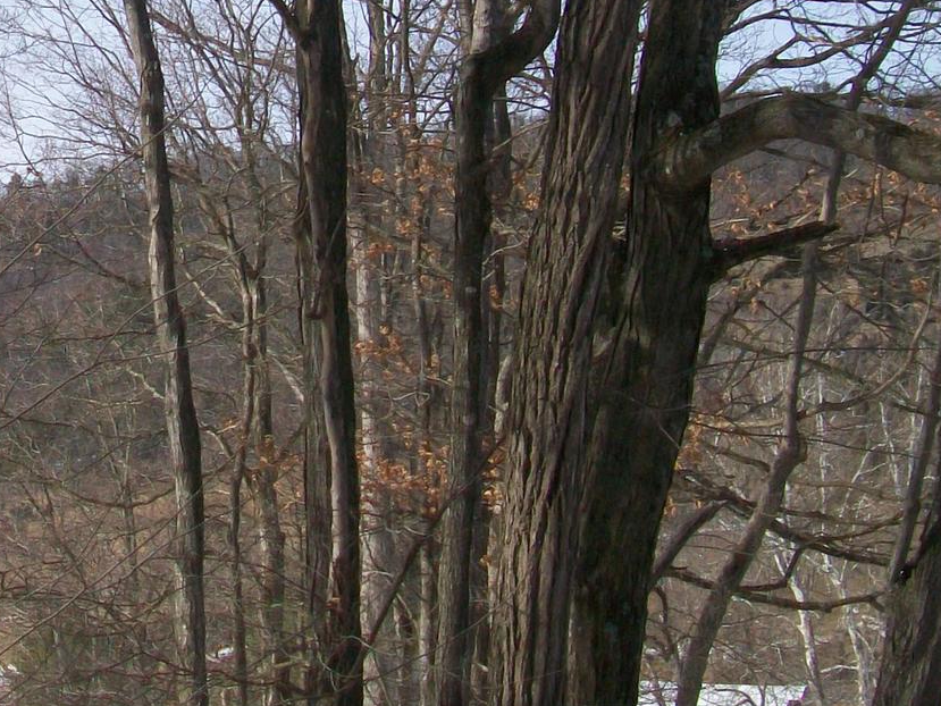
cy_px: 390
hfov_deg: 21.9
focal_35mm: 84
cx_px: -121
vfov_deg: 17.6
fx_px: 2284
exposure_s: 1/400
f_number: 4.9
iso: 64
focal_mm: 6.1
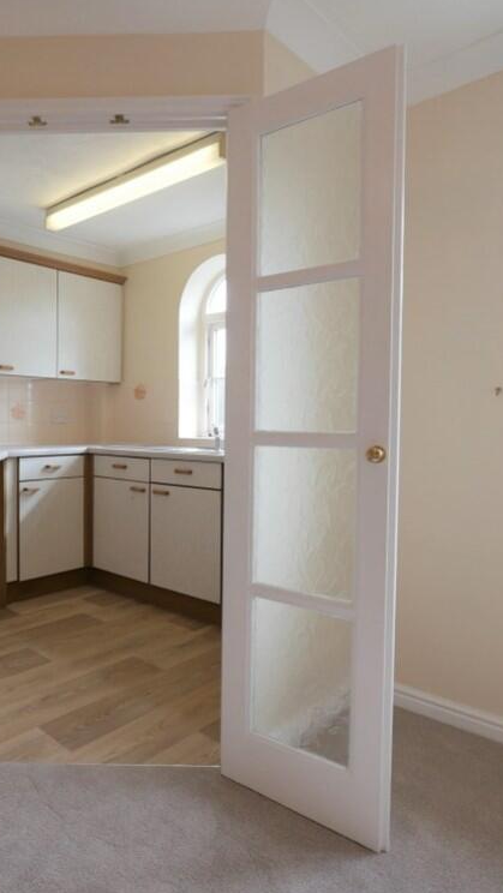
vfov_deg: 83.8
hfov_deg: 51.0
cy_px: 437
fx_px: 497
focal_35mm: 21
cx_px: 115
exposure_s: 1/100
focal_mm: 7
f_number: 4
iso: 200
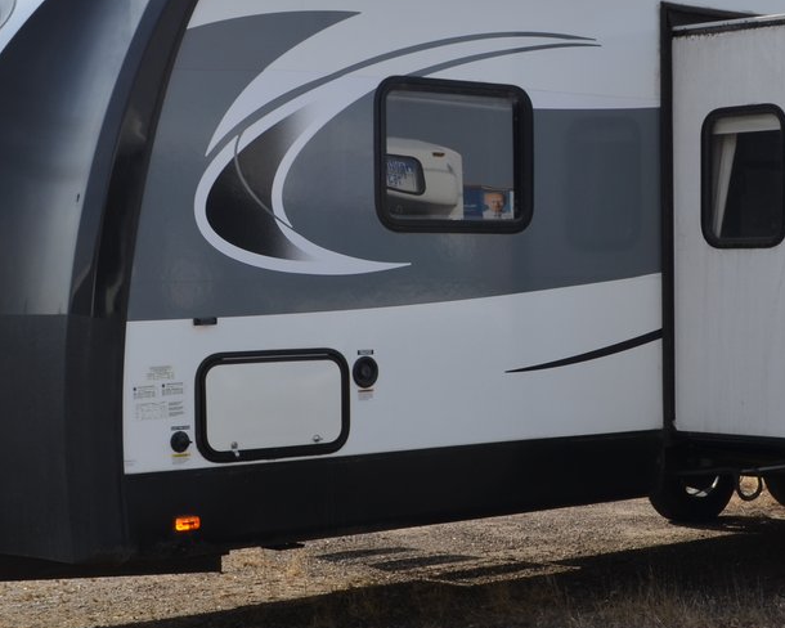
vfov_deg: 19.4
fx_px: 1835
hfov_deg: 23.9
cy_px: 348
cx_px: 586
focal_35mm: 79
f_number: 11
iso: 100
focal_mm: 20
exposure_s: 1/200
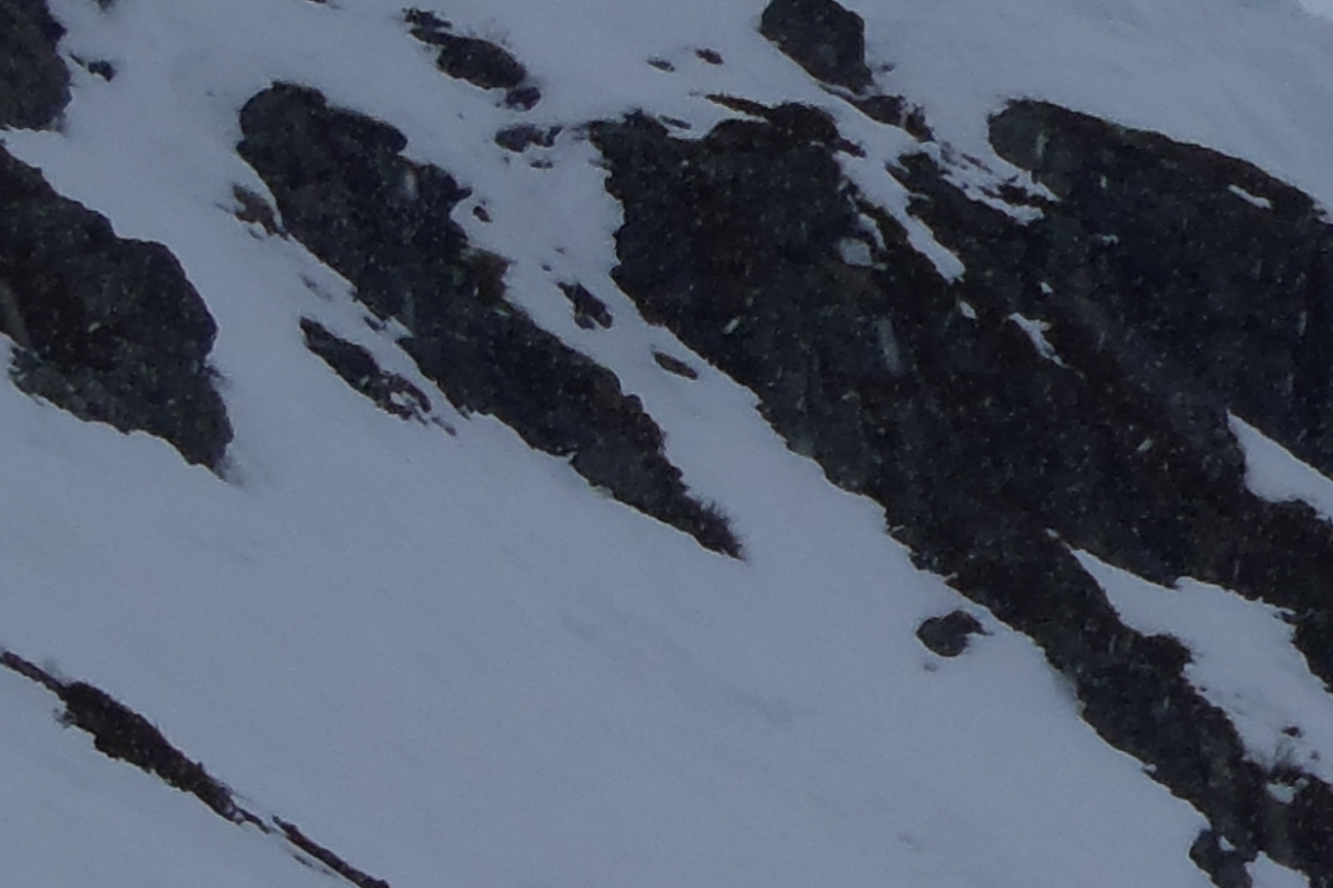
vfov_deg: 6.6
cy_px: 485
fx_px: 7699
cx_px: 1596
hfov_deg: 9.8
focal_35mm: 208
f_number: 14
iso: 80
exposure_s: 1/200
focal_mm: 8.8
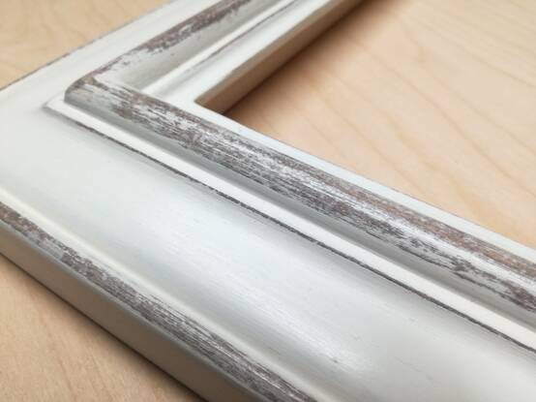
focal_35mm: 27
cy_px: 201
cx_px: 268
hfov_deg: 65.3
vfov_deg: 51.3
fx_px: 418
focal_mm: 3.79
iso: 80
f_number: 2
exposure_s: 1/50
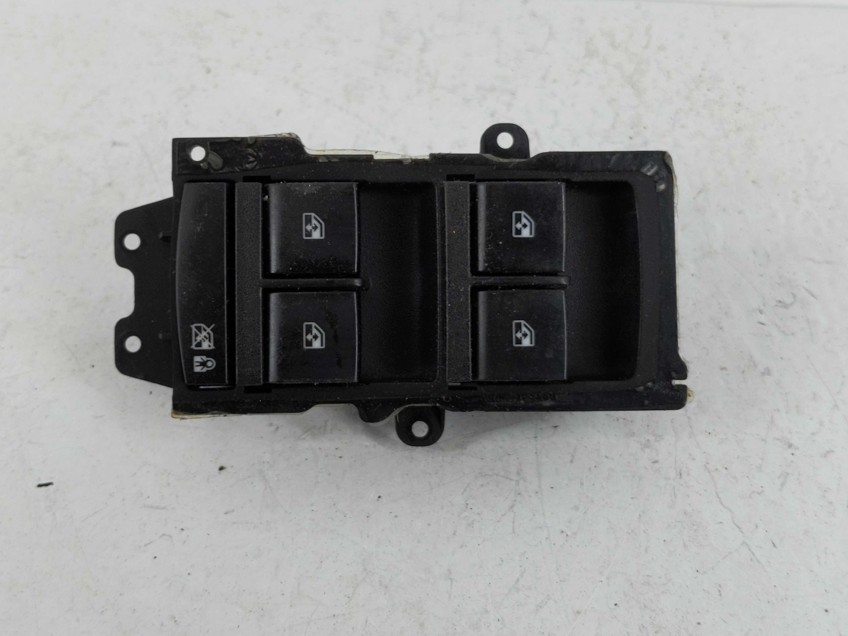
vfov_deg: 54.9
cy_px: 318
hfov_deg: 69.4
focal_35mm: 25
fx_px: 612
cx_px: 424
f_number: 1.73
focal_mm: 4.38
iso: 56
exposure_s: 1/88
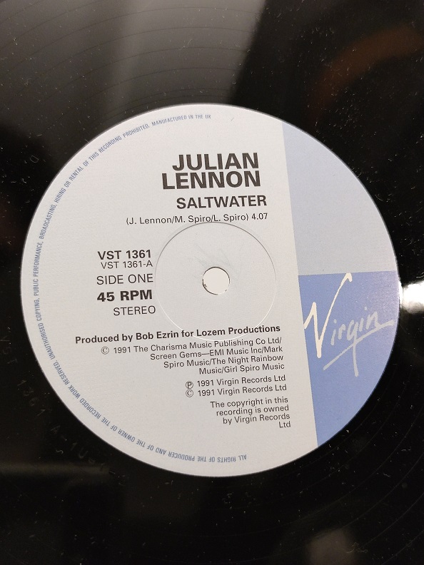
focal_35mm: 48
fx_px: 784
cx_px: 212
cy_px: 282
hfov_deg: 30.3
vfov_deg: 39.7
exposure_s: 1/60
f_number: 1.69
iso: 484
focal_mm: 6.72
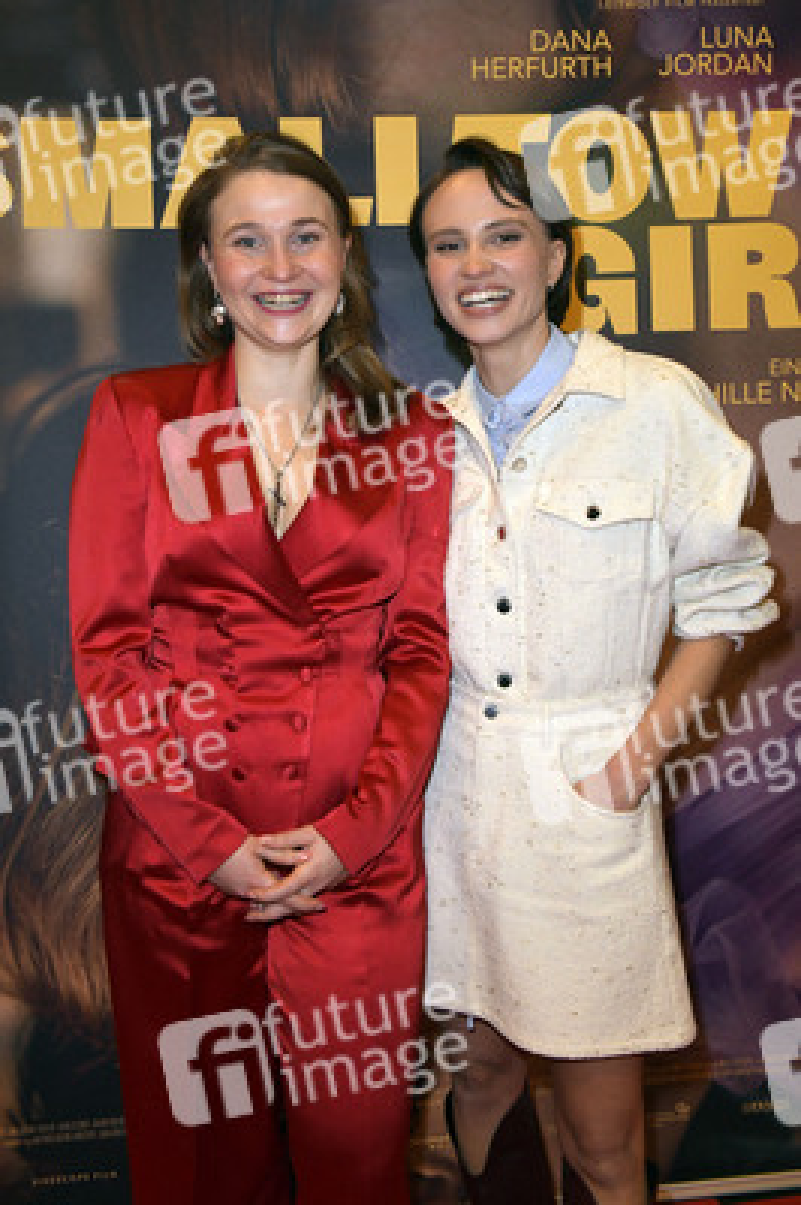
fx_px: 1270
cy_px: 602
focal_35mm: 38
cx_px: 400
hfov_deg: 35.0
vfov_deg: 50.7
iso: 2500
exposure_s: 1/250
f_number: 5.6
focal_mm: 38
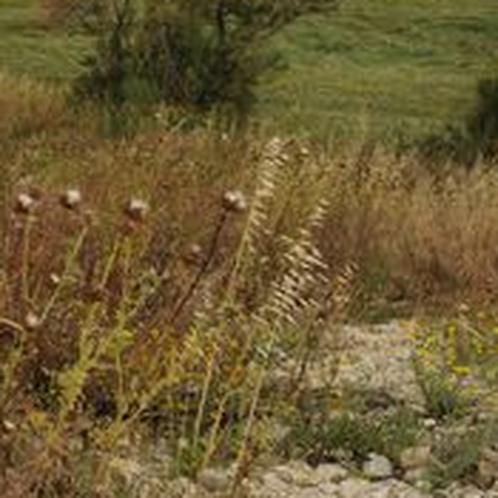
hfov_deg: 21.1
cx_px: -387
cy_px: 16
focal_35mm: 56
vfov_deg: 28.9
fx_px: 911
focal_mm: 12
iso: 200
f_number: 8
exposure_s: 1/250
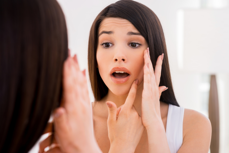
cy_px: 76
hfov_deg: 23.9
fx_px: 541
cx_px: 114
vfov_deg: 16.1
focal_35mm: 85
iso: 200
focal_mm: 85
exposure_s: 1/200
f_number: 3.5
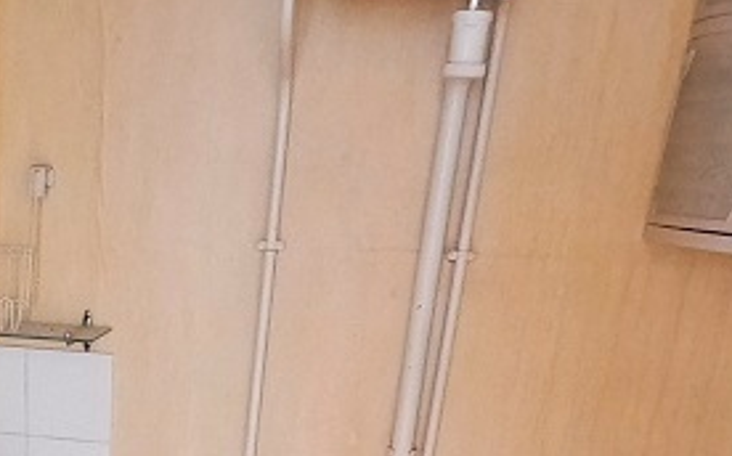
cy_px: 583
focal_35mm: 52
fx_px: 1037
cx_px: 69
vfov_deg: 22.4
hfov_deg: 36.4
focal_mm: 1.74
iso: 500
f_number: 2.2
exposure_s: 1/25
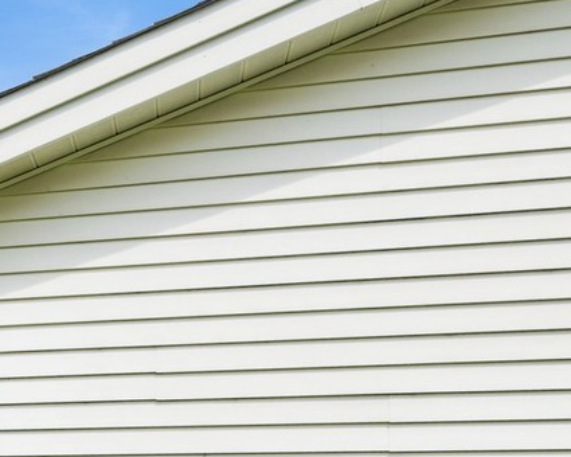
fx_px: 1149
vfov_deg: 20.8
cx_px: -228
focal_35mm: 68
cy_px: 569
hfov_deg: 23.6
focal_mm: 19
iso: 200
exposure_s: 1/200
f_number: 8
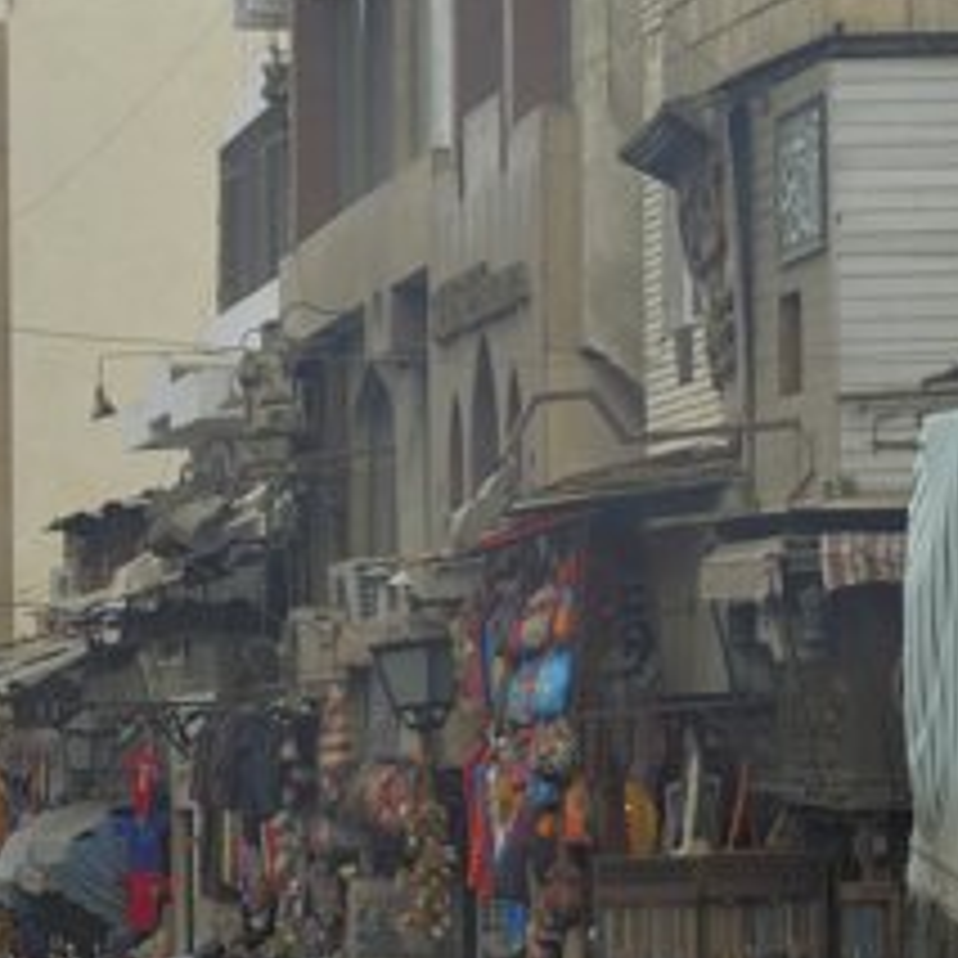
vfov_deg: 9.5
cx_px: -166
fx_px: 5730
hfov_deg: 9.4
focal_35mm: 183
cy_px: 747
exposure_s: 1/40
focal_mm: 34
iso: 100
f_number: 7.1
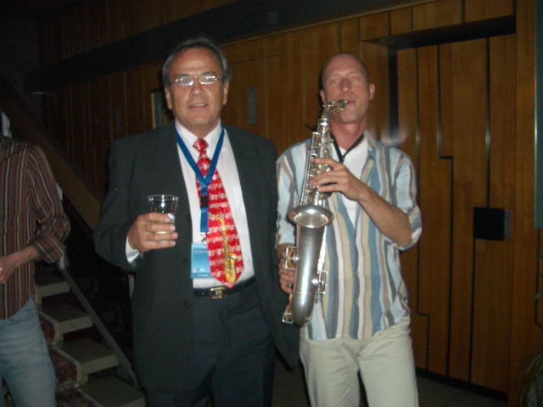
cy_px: 204
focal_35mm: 35
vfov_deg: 40.7
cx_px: 272
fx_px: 549
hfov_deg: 52.6
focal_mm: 5.8
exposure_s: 1/60
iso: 100
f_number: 2.6
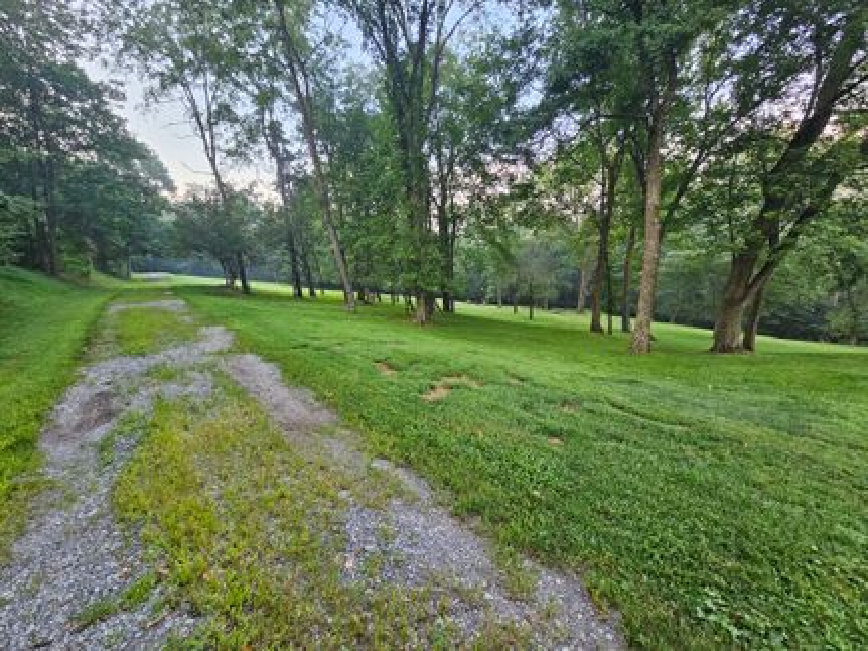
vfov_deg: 89.9
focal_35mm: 13
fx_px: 326
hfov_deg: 106.2
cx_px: 434
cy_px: 326
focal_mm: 2.2
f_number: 2.2
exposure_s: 1/60
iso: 125
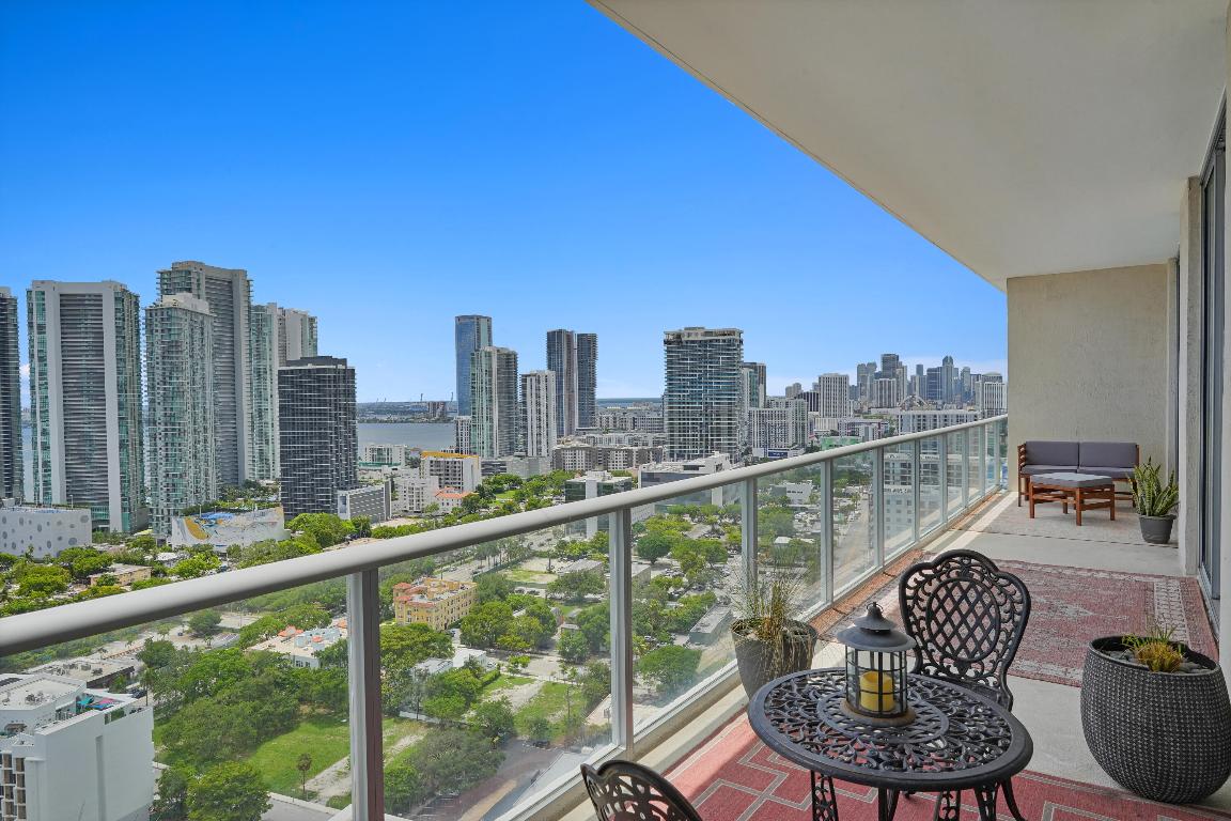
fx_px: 718
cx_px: 616
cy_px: 410
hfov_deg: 81.2
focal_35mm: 21
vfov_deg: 59.5
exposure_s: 1/1600
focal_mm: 21
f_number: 13
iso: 250
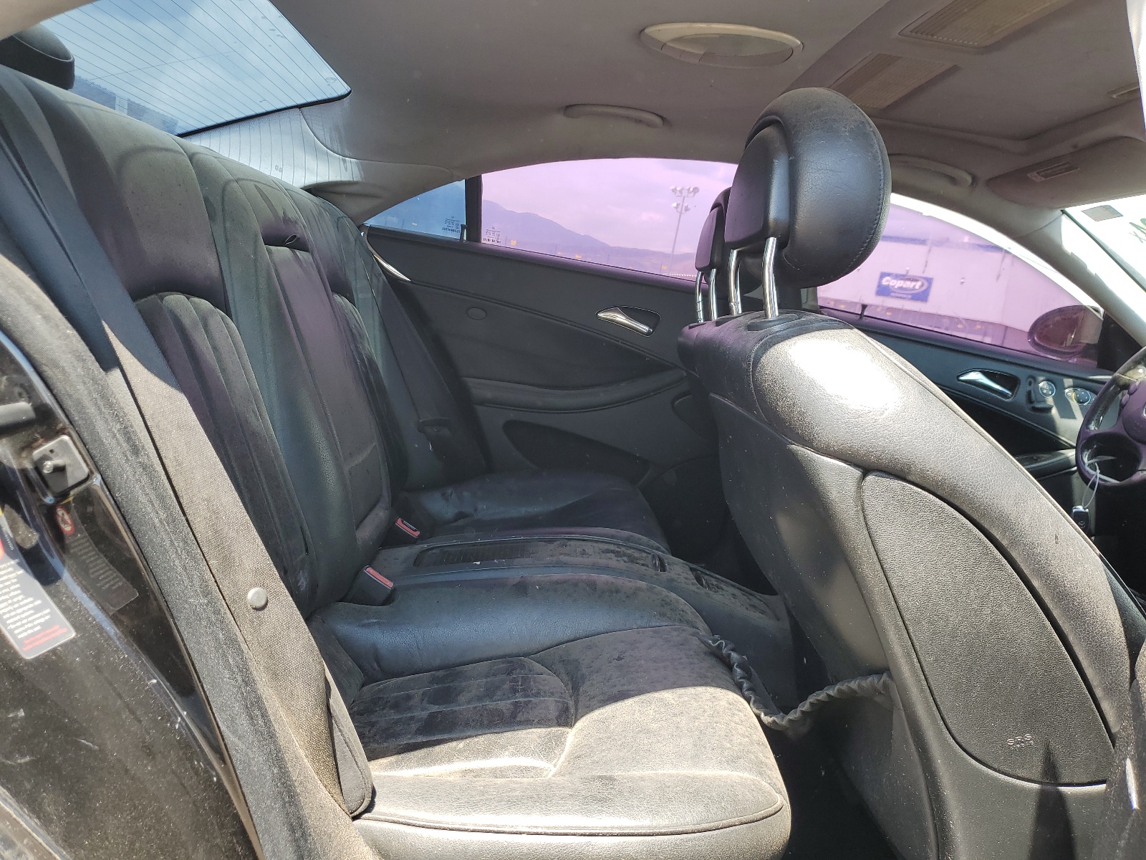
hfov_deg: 67.3
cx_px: 573
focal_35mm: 26
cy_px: 430
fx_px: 861
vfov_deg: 53.1
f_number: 1.5
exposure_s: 1/357
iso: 50
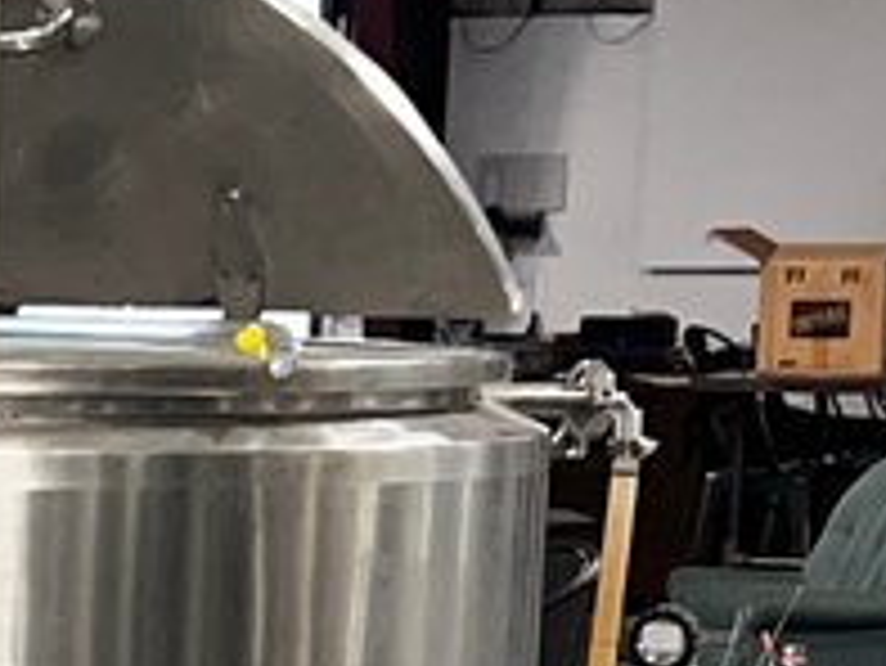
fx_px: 5122
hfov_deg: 9.5
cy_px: 1370
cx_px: -533
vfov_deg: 7.1
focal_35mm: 200
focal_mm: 5.7
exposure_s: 1/15
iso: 80
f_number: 1.5
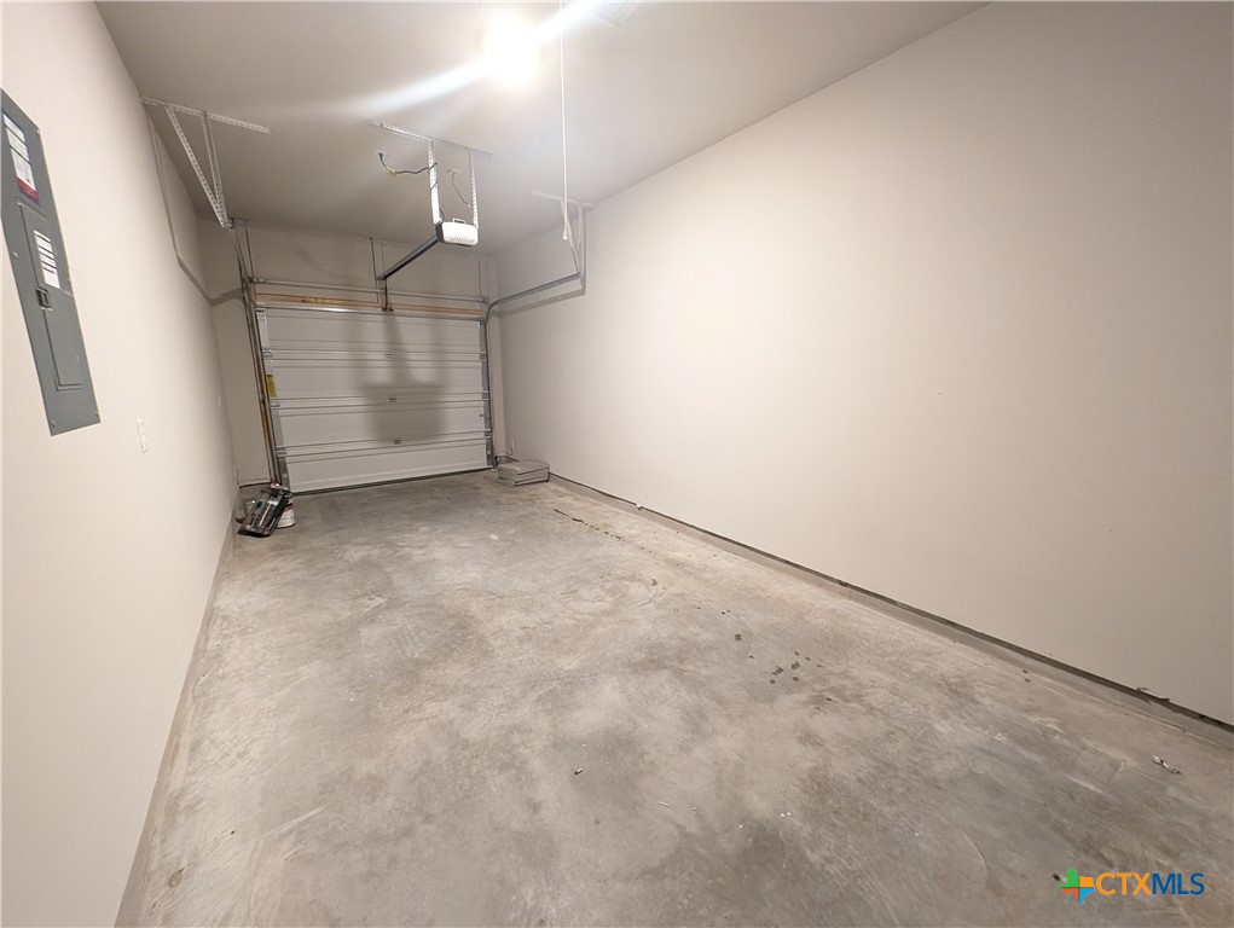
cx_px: 617
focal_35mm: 12
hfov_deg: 110.5
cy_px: 464
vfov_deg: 94.6
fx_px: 428
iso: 2381
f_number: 1.95
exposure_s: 1/40
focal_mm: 2.23
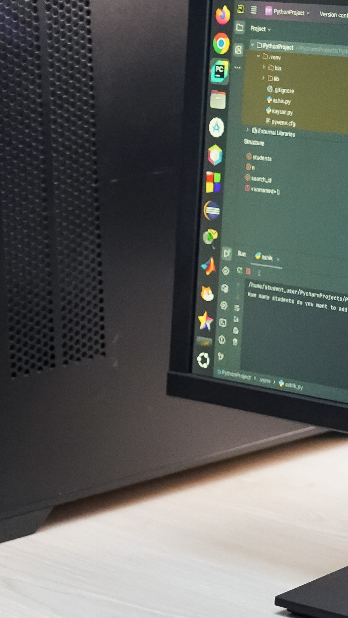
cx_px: 43
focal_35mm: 152
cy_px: 311
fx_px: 2494
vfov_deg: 14.1
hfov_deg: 8.0
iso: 4000
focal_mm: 51
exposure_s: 1/100
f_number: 6.3
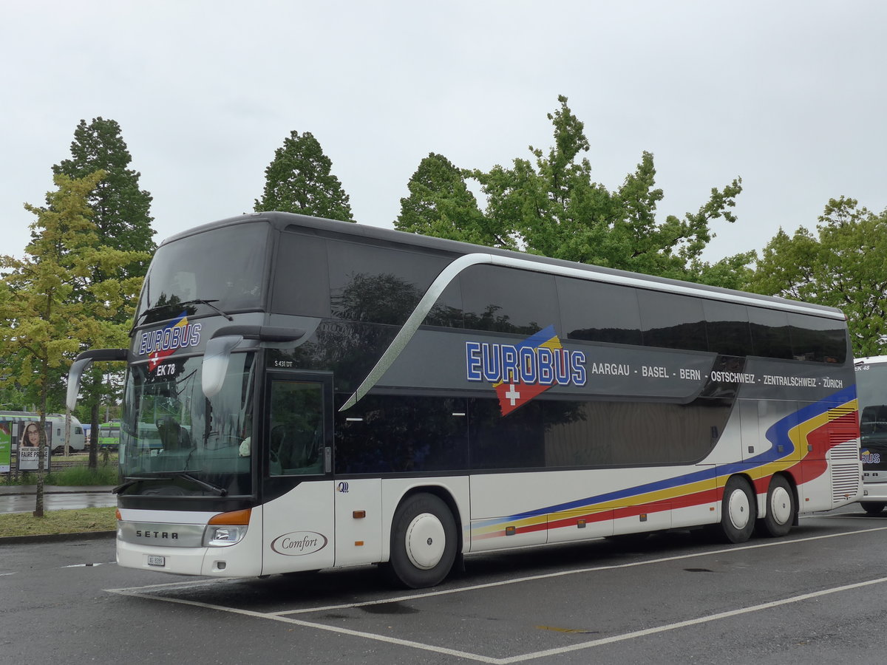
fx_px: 1127
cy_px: 332
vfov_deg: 32.9
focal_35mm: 44
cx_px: 444
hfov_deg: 42.9
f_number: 3.5
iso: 160
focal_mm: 9
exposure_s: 1/640
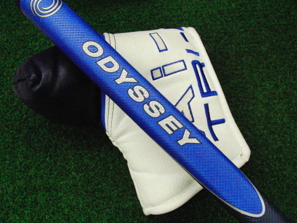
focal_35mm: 37
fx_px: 317
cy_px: 112
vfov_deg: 38.7
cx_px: 148
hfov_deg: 50.1
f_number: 3.6
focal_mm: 6.42
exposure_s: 1/640
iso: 3200
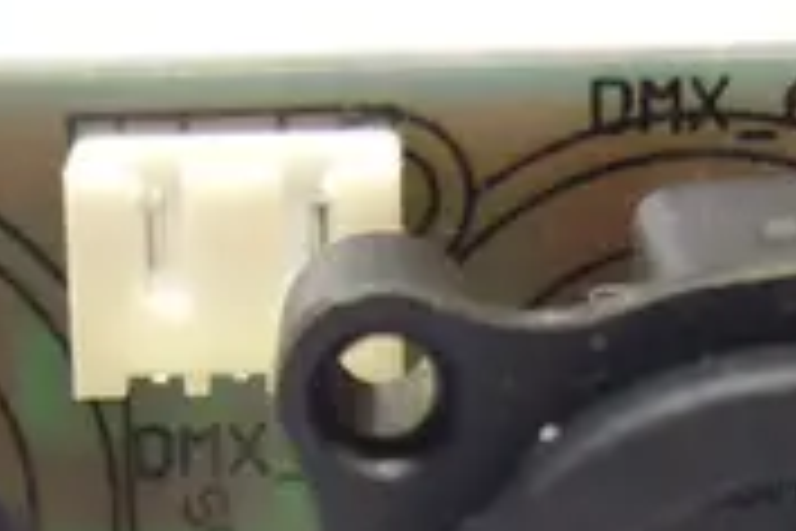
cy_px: 657
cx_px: 229
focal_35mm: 124
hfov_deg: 16.5
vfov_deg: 10.8
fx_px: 2742
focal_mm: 5.5
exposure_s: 1/30
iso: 100
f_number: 2.8
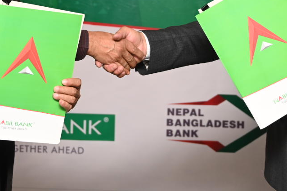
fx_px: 749
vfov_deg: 14.1
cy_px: -40
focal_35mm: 94
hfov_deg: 21.7
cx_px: 133
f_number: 4
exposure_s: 1/125
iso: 640
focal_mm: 37
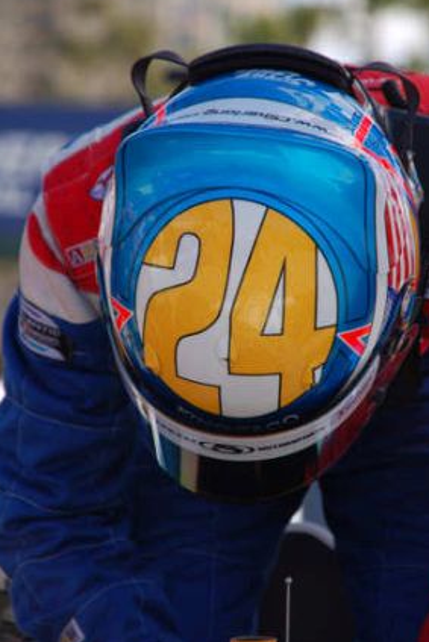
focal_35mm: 239
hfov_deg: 5.8
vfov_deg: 8.6
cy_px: 313
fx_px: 4261
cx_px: 240
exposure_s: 1/400
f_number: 6
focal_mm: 135
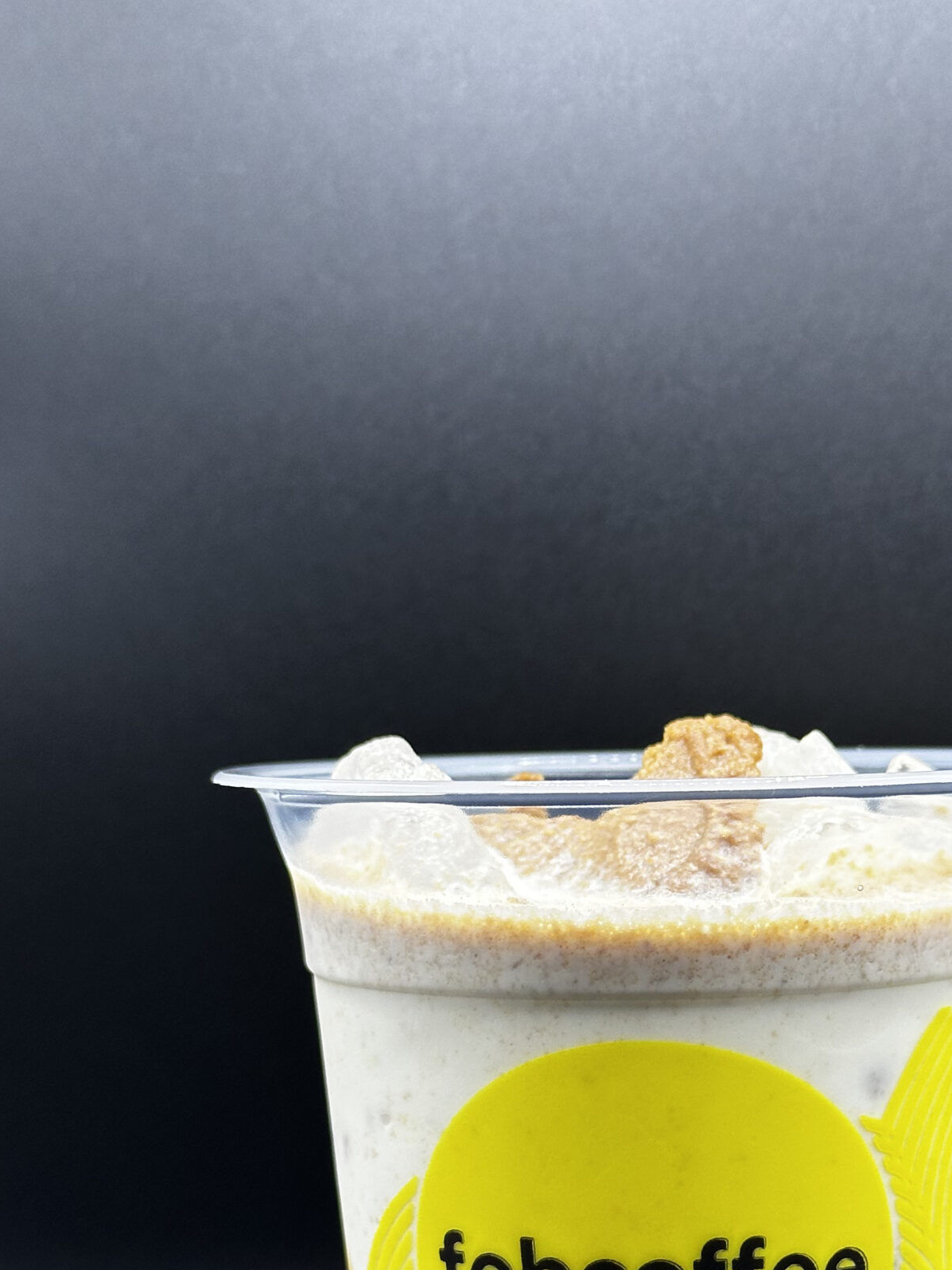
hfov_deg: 19.1
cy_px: 984
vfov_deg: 25.0
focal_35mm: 77
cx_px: 647
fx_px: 2824
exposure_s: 1/121
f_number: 1.78
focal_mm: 6.86
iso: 64
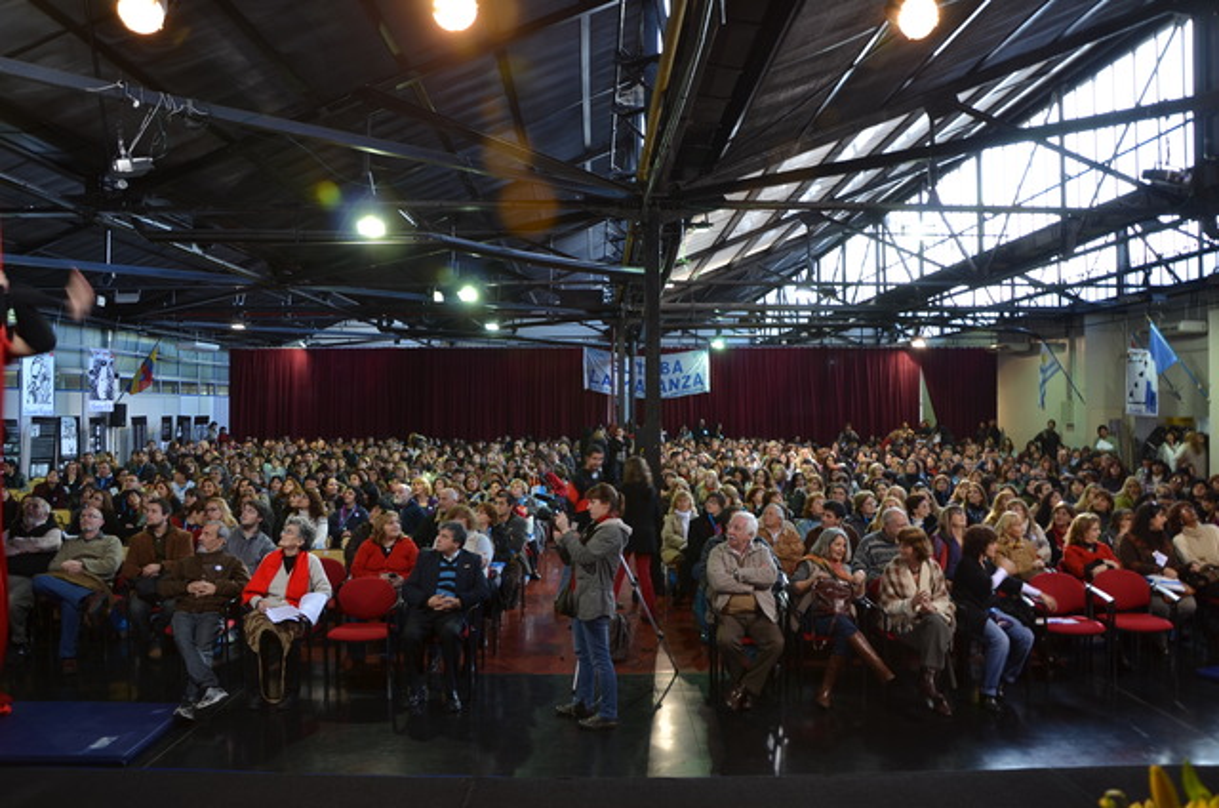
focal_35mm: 27
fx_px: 912
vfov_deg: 47.7
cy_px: 404
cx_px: 610
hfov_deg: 67.5
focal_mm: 18
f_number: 3.5
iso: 100
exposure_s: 1/13
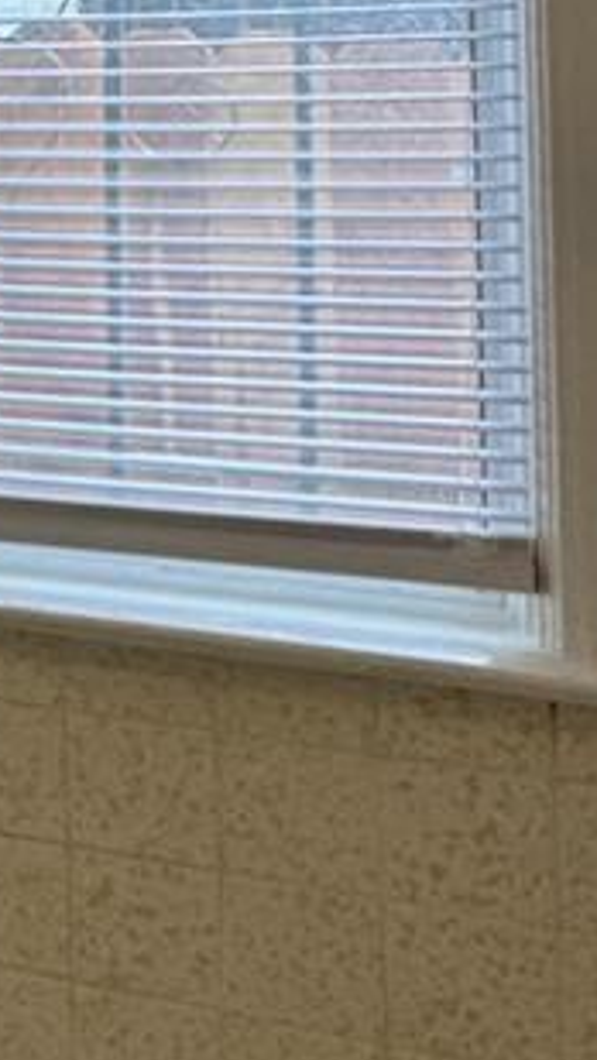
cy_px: 38
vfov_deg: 27.2
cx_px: -866
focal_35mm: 74
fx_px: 2081
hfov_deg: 12.5
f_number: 2.2
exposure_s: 1/120
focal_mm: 2.22
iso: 200
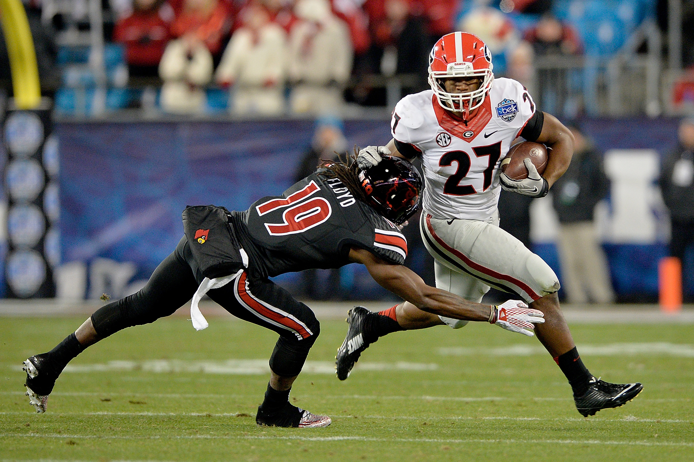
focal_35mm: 400
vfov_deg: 3.4
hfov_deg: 5.2
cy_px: 231
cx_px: 347
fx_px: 7707
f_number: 3.2
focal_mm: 400
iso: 3200
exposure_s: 1/1000
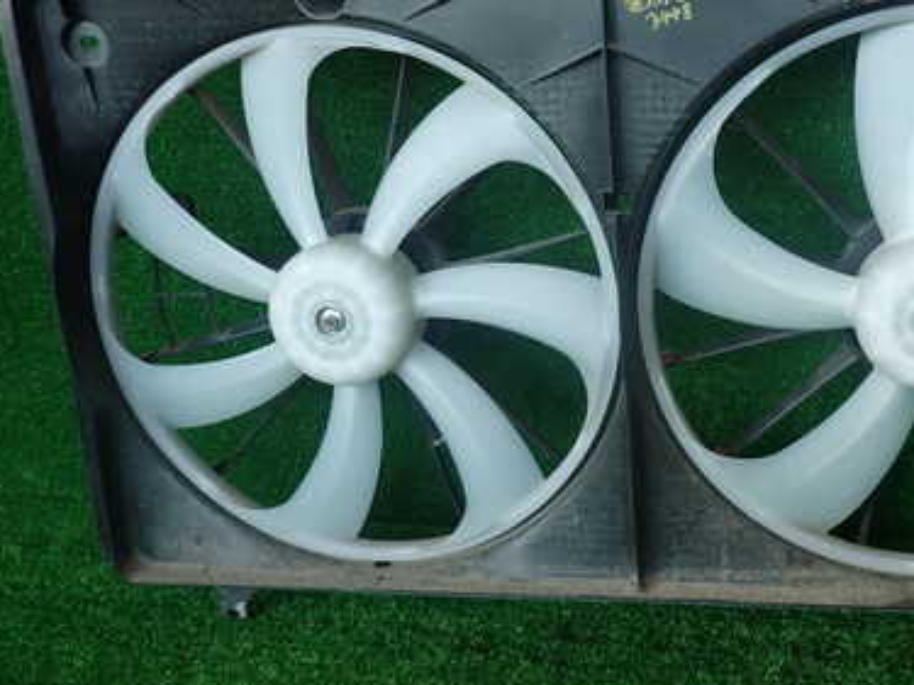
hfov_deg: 45.3
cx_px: 675
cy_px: 275
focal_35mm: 40
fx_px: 1056
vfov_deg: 35.8
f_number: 2
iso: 100
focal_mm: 4.5
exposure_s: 1/80
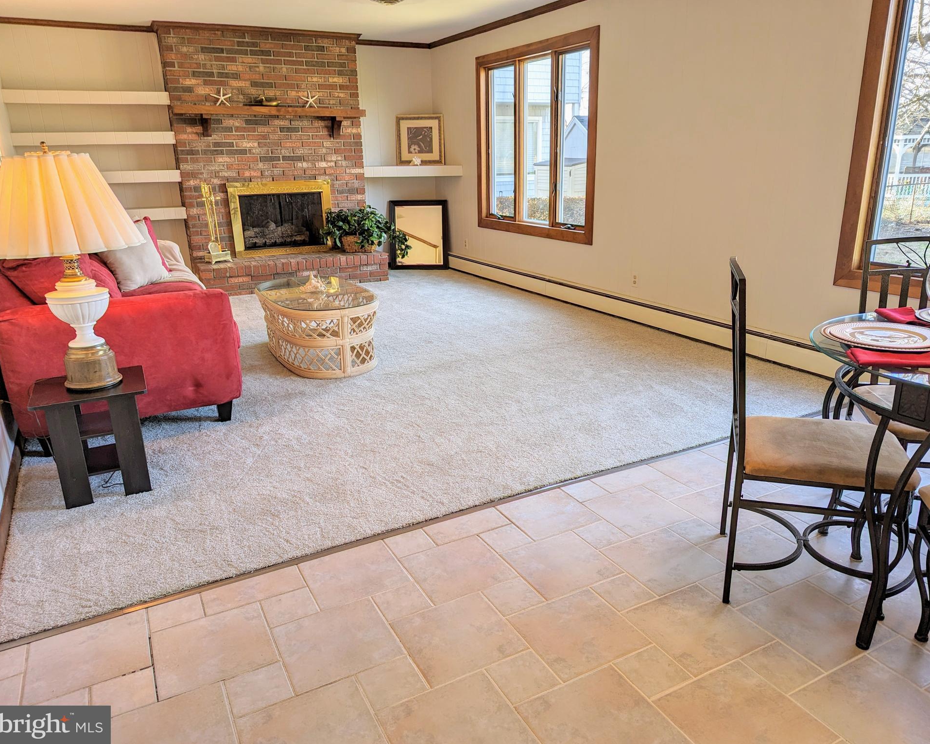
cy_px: 372
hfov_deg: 68.1
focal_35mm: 25
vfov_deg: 56.8
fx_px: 688
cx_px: 485
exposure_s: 1/120
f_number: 1.85
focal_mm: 6.81
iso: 51
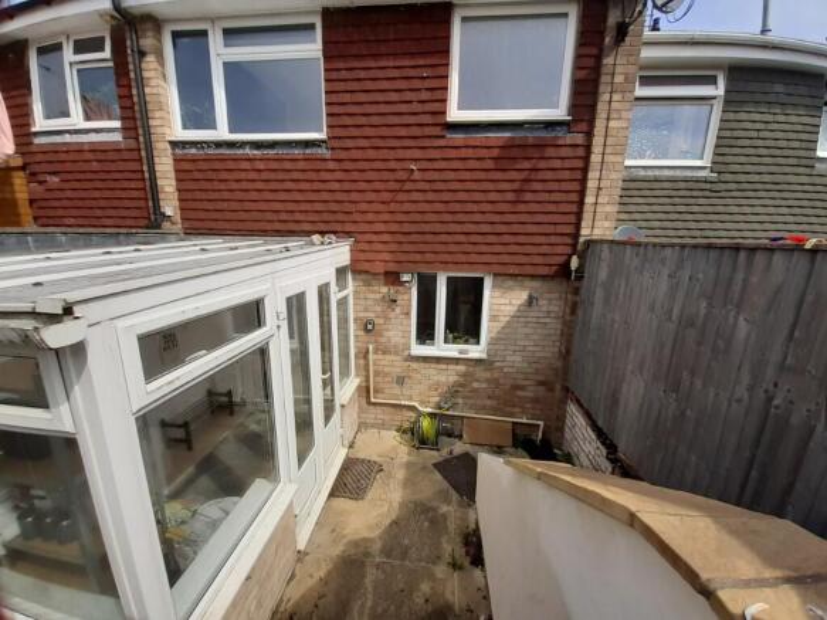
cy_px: 310
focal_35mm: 13
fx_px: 311
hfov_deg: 106.2
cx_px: 414
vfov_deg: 89.9
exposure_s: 1/962
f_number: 2.2
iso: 40
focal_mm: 1.13
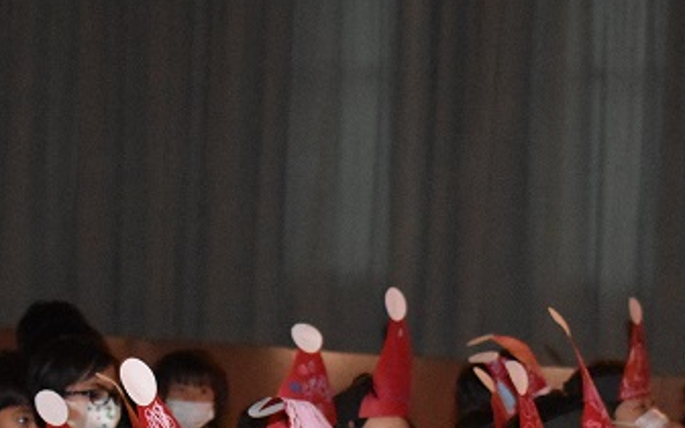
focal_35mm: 164
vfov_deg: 7.9
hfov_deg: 12.7
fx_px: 3062
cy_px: 585
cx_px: 116
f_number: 5
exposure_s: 1/60
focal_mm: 40
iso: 6400
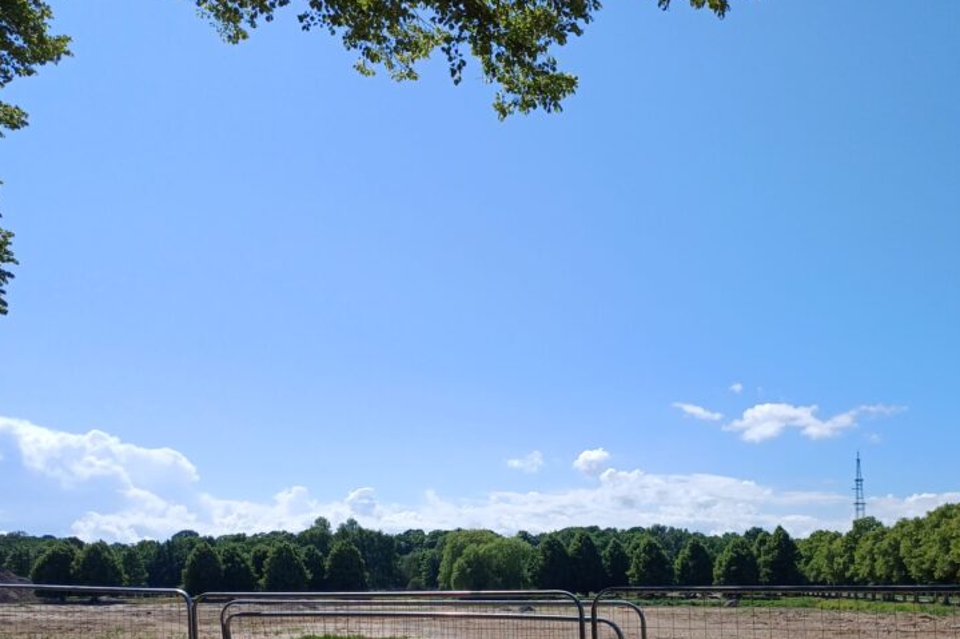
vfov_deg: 35.1
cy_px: 482
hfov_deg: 51.4
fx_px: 986
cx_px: 593
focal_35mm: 37
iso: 50
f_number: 1.8
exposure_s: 1/2066
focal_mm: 4.65
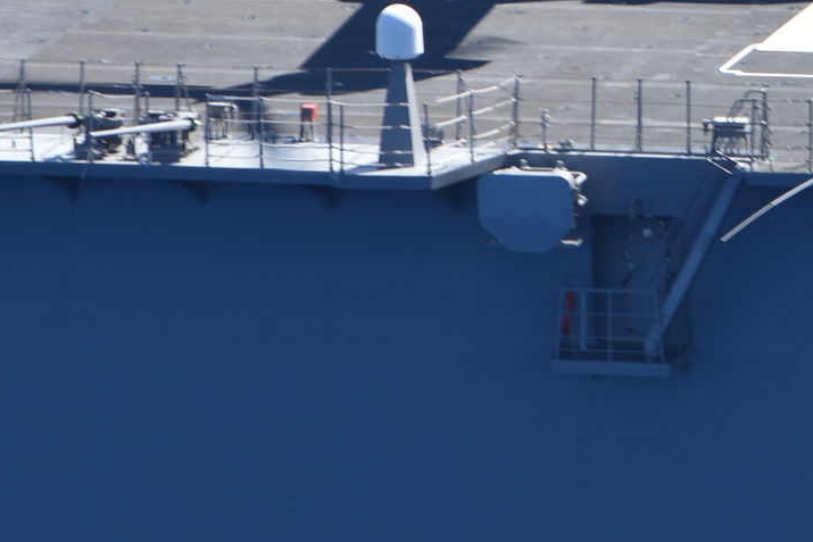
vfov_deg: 1.4
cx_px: 700
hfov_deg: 2.1
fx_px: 22361
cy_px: -240
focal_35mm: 990
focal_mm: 210
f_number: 8
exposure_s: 1/250
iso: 100
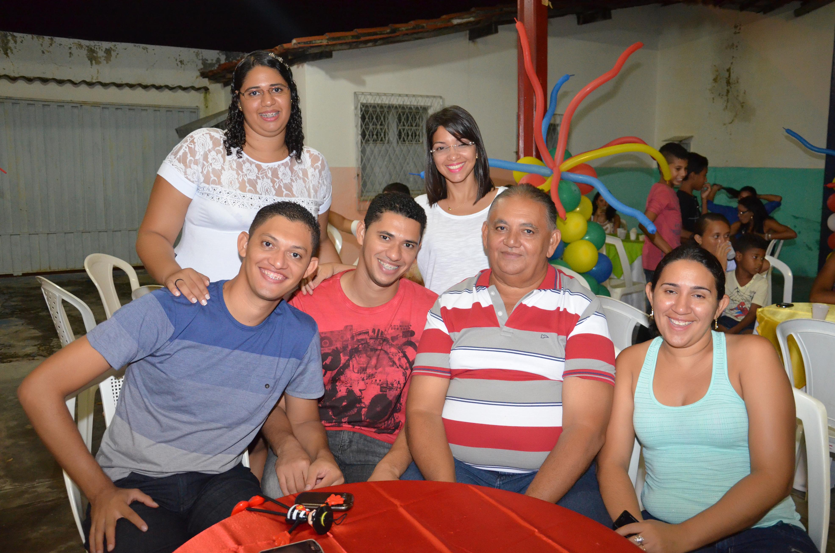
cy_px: 276
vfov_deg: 41.5
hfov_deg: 59.6
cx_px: 418
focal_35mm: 32
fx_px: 729
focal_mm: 21
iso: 3200
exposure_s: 1/60
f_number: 4
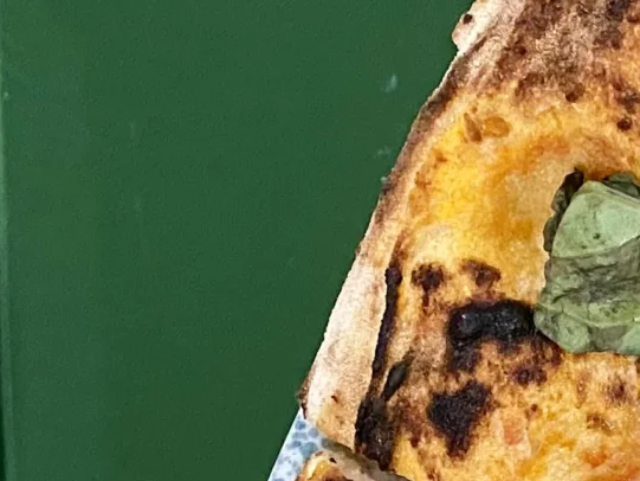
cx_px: 1373
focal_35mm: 123
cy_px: 1114
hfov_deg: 13.3
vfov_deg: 10.5
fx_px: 2275
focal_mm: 4.25
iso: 400
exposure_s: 1/50
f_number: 1.8
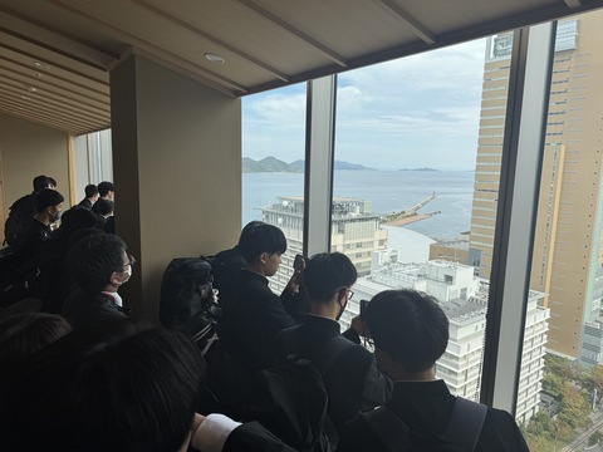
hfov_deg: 71.6
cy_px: 226
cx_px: 302
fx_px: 418
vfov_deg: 56.8
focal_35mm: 24
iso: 80
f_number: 1.78
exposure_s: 1/2041
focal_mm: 6.76
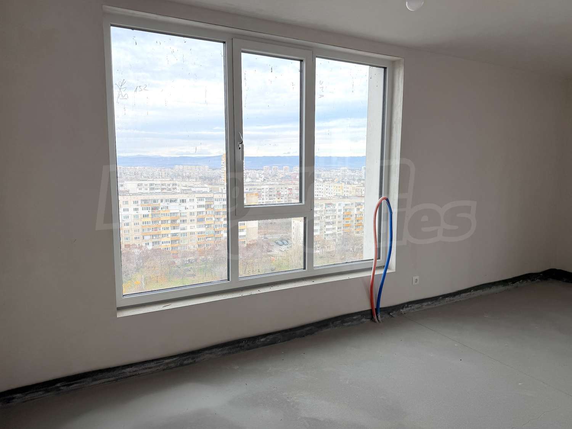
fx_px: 397
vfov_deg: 56.8
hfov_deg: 71.6
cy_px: 214
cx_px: 286
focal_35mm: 24
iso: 80
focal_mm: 6.76
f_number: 1.78
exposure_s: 1/689
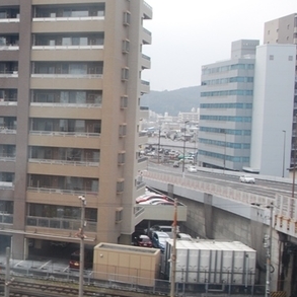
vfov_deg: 23.6
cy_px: 147
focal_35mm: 73
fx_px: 710
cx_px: -63
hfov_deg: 21.8
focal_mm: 21
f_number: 7.1
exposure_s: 1/200
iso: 400
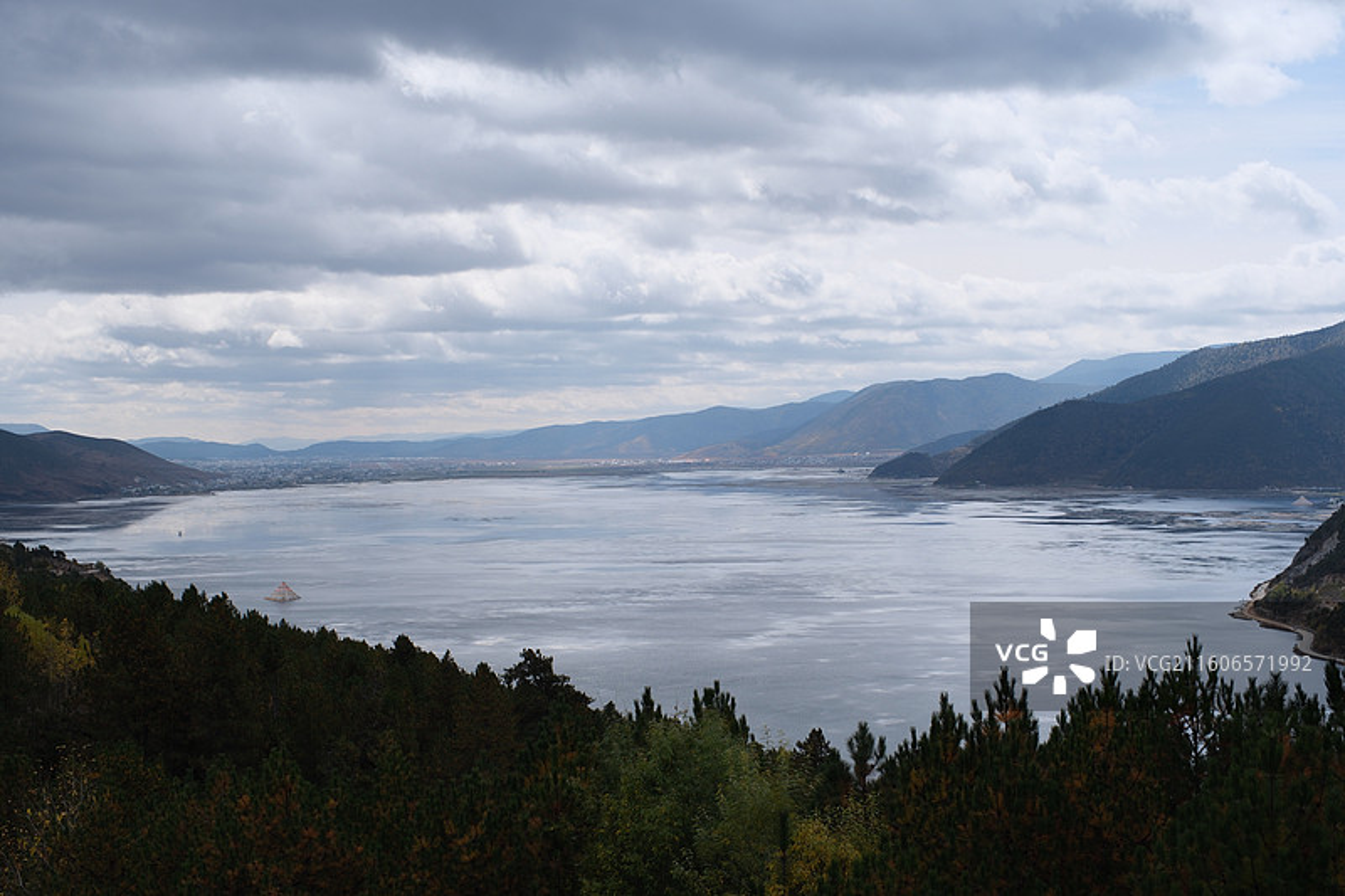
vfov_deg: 27.0
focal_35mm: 50
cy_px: 448
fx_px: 1868
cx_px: 672
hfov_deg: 39.6
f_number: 5.6
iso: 125
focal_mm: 33
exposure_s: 1/600
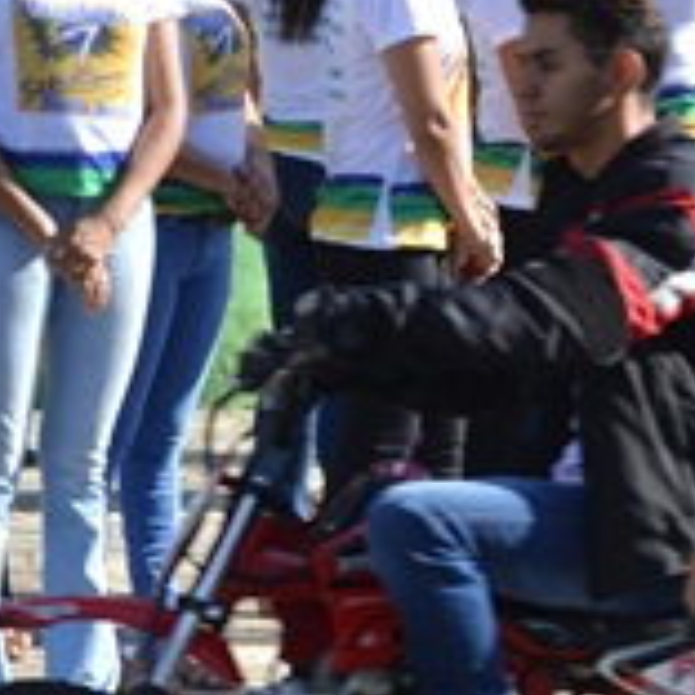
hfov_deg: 7.5
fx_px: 5206
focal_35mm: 229
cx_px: 1083
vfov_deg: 7.6
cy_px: 742
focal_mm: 35
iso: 100
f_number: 6.3
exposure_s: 1/160
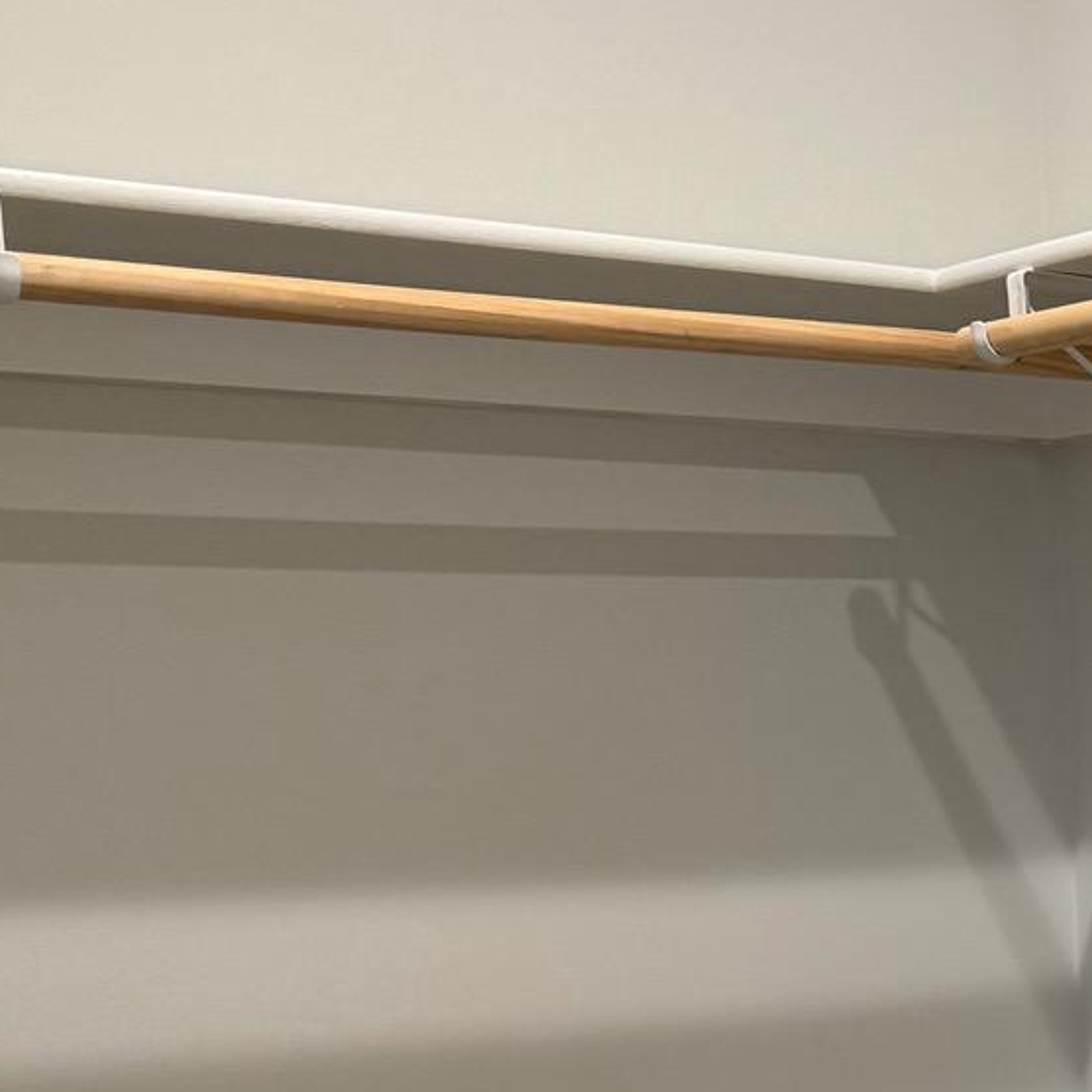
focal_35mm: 78
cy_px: 921
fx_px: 2784
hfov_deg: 18.4
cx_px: 1839
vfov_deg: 21.8
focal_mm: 6.76
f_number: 1.78
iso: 160
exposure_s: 1/120
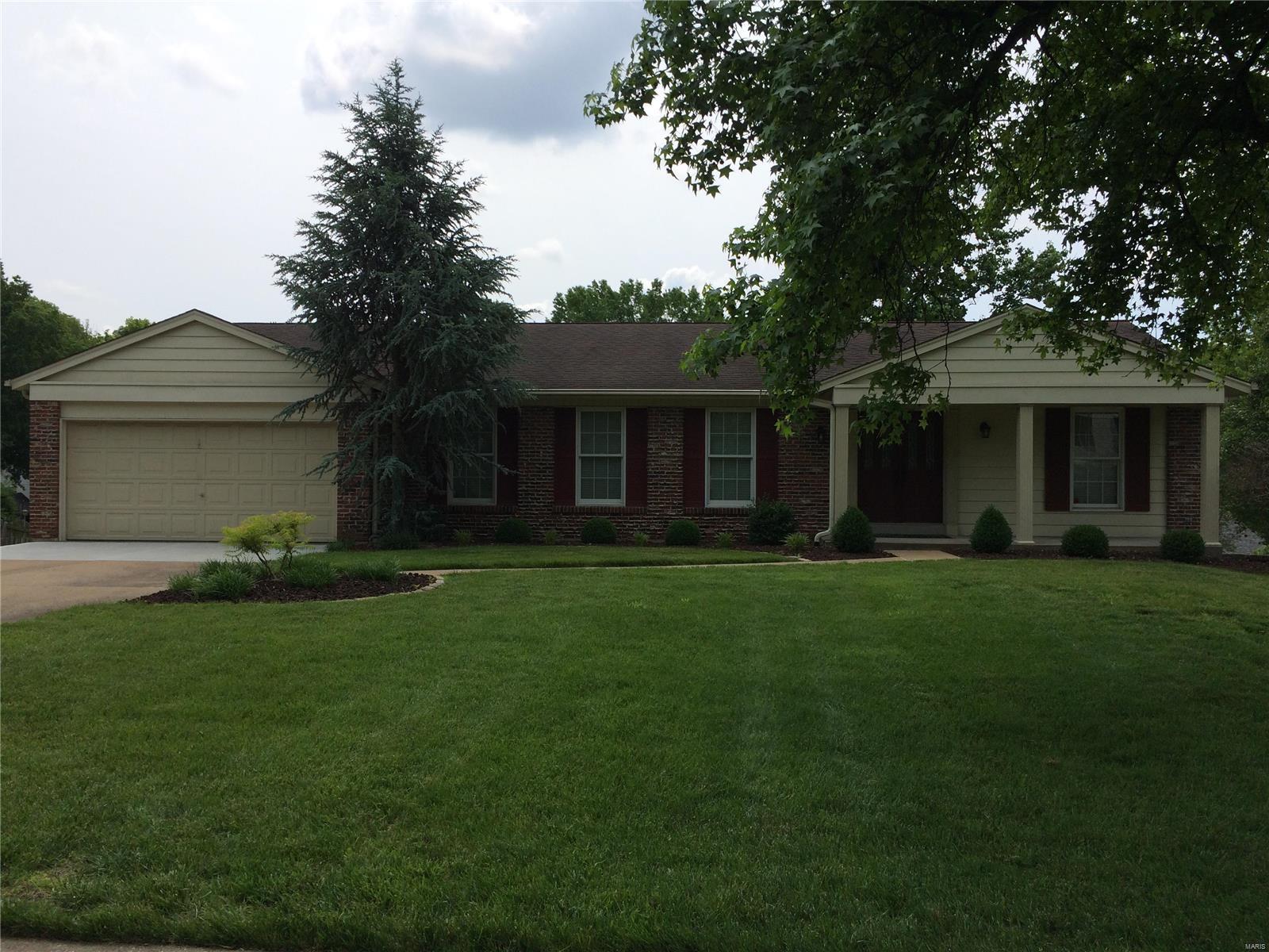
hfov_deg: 61.7
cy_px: 476
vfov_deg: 48.2
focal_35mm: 29
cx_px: 634
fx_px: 1063
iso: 32
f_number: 2.2
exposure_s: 1/2160
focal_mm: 4.15
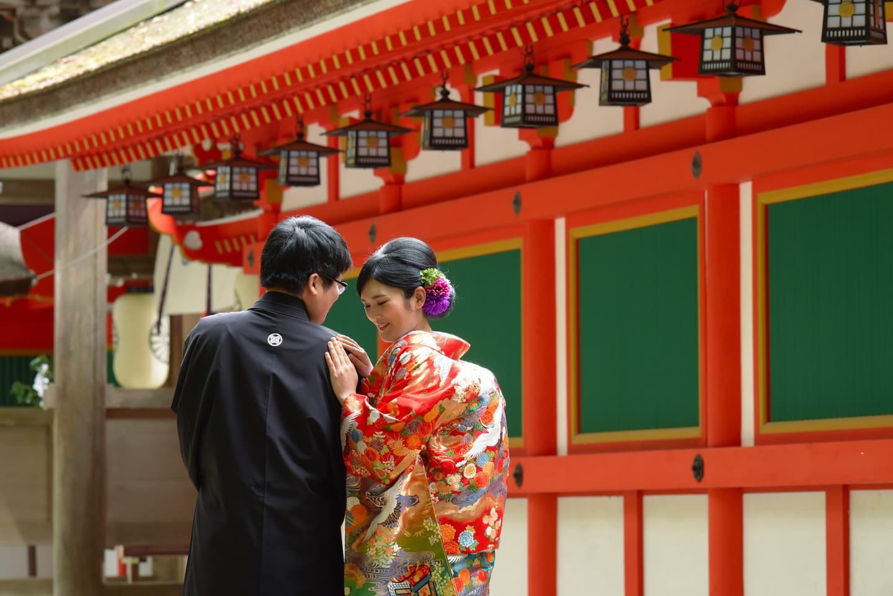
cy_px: 298
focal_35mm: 185
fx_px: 4590
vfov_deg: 7.4
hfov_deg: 11.1
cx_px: 446
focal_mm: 185
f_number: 8
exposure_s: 1/100
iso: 2000
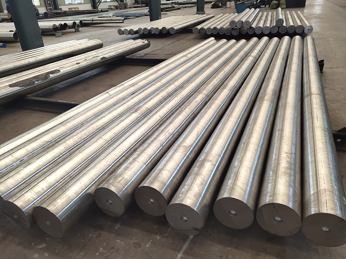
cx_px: 173
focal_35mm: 30
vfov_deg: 46.8
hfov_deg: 60.0
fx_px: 300
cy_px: 130
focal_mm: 4.35
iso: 105
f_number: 1.8
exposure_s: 1/100
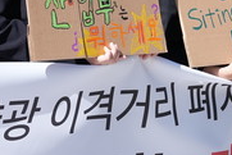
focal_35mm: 232
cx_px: 149
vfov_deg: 5.9
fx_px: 1496
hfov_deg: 8.9
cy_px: -47
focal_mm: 70
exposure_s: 1/2000
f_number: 5.6
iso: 640
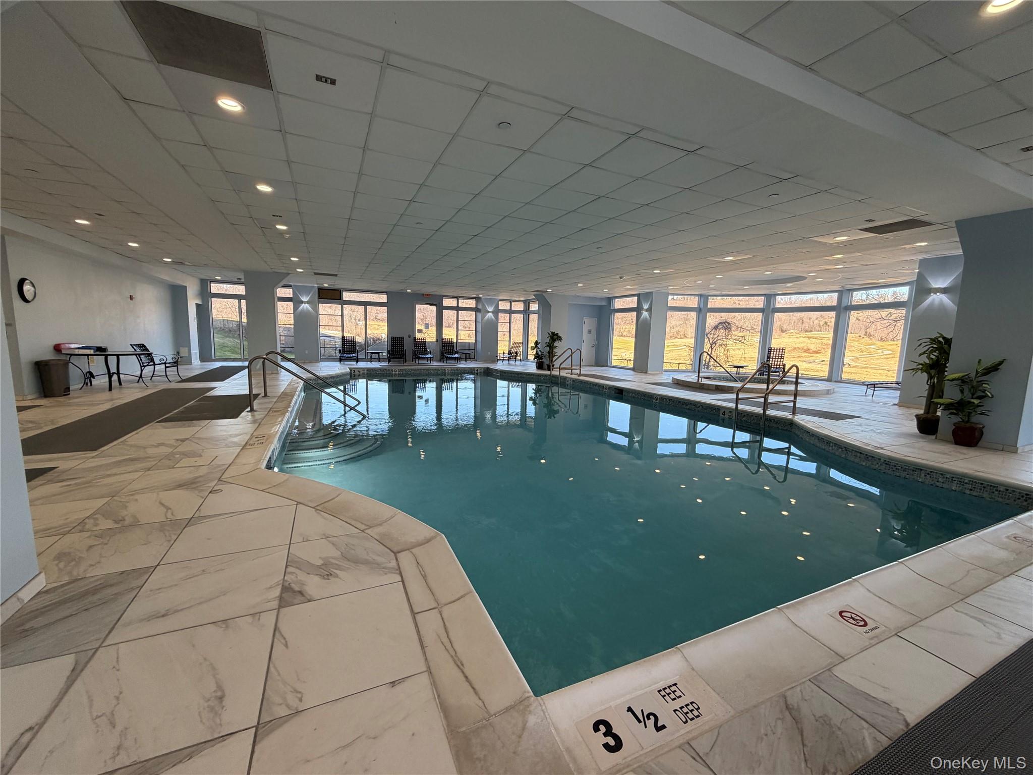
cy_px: 388
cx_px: 516
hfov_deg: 102.1
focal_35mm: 14
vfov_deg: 85.7
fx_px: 418
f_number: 2.2
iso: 125
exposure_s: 1/120
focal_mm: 2.22
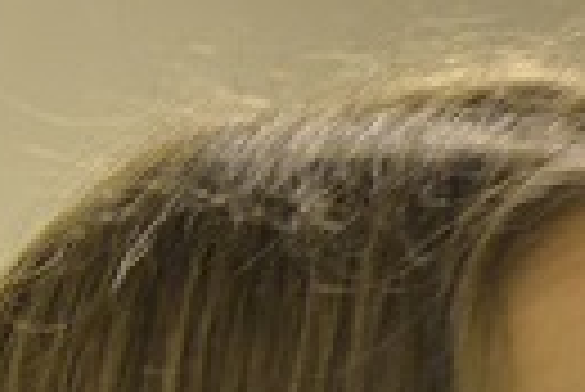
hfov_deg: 3.1
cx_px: 914
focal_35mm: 661
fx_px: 10753
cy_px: 933
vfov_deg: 2.1
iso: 4000
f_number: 5.3
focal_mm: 105
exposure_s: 1/40
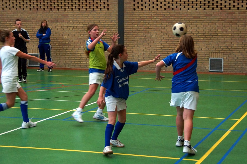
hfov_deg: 33.4
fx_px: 412
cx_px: 124
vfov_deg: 22.6
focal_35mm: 60
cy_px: 82
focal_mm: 40
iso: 1250
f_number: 4.5
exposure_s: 1/160
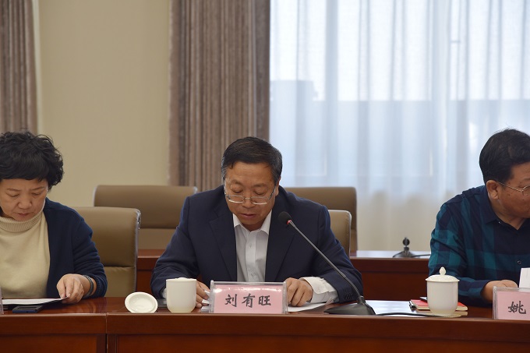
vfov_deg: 11.4
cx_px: 265
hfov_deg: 17.1
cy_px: 176
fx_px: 1766
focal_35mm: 120
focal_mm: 120
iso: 400
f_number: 5.6
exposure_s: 1/125
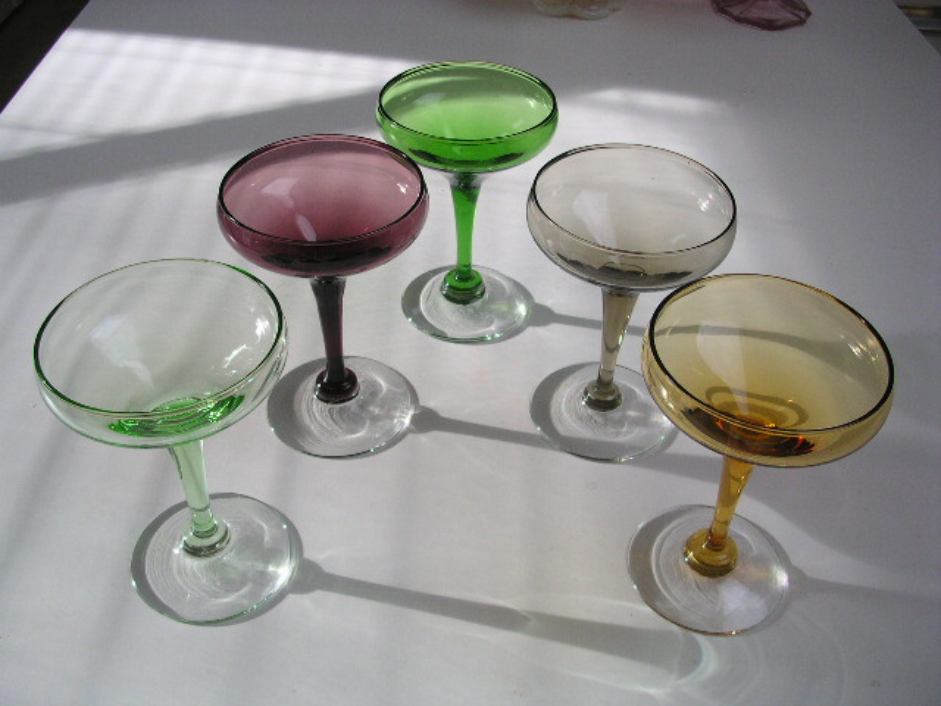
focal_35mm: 37
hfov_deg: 50.1
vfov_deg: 38.7
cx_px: 470
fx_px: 1006
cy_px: 353
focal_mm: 5.6
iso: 100
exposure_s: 1/99.7
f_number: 2.7
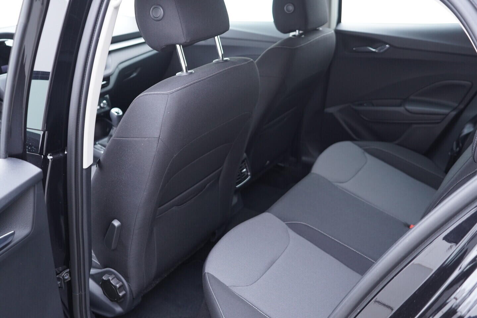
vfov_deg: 36.9
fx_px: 477
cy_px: 159
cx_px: 238
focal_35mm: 36
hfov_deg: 53.1
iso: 500
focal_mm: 24
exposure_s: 1/40
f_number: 2.8
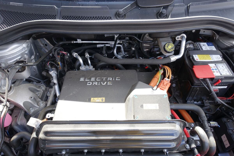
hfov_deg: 73.7
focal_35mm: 24
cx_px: 117
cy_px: 78
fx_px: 156
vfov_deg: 53.1
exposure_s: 1/60
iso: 200
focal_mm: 8.8
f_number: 5.6
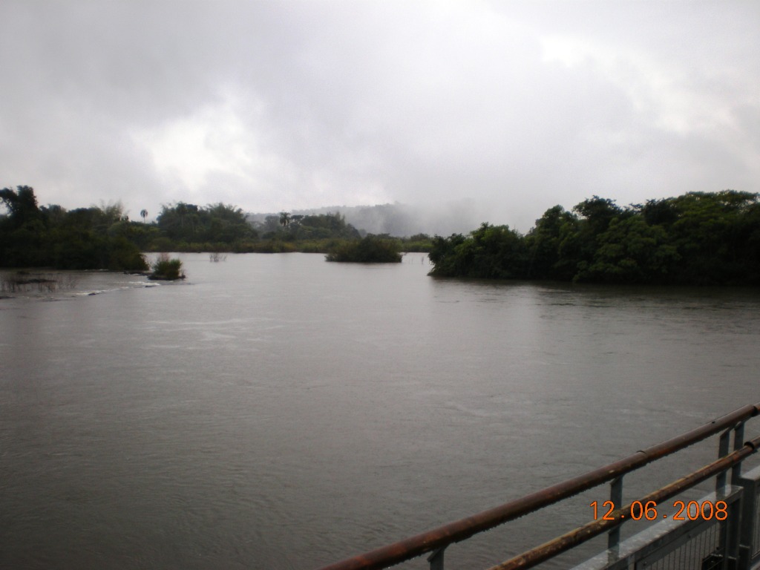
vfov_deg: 37.7
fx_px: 834
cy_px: 285
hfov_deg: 49.0
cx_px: 380
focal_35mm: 38
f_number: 3.1
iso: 64
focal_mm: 6.3
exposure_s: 1/83.6
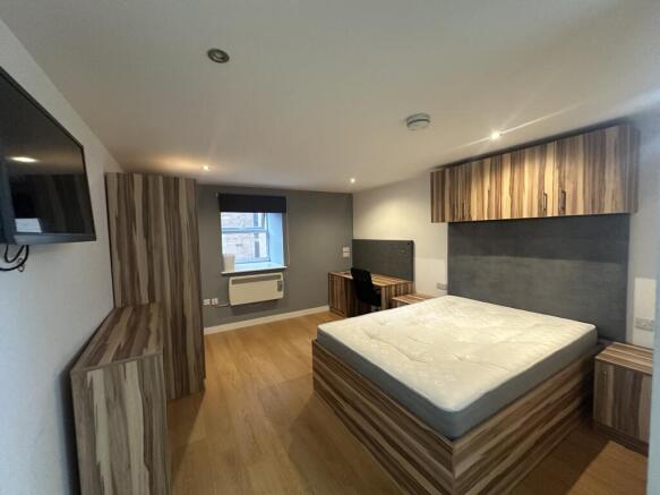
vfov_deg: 85.7
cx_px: 330
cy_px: 248
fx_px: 267
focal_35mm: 14
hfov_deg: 102.1
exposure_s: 1/60
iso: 500
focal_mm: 2.22
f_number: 2.2
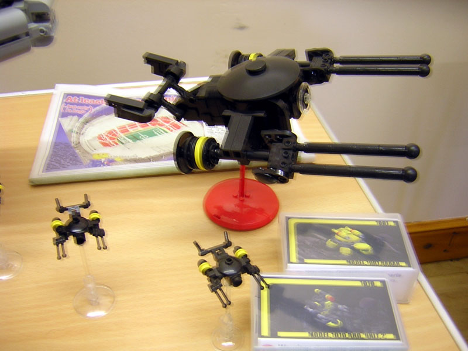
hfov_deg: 51.4
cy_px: 176
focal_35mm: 36
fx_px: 487
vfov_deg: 39.7
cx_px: 234
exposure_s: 1/5.1
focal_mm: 4.7
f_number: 2.6
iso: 100
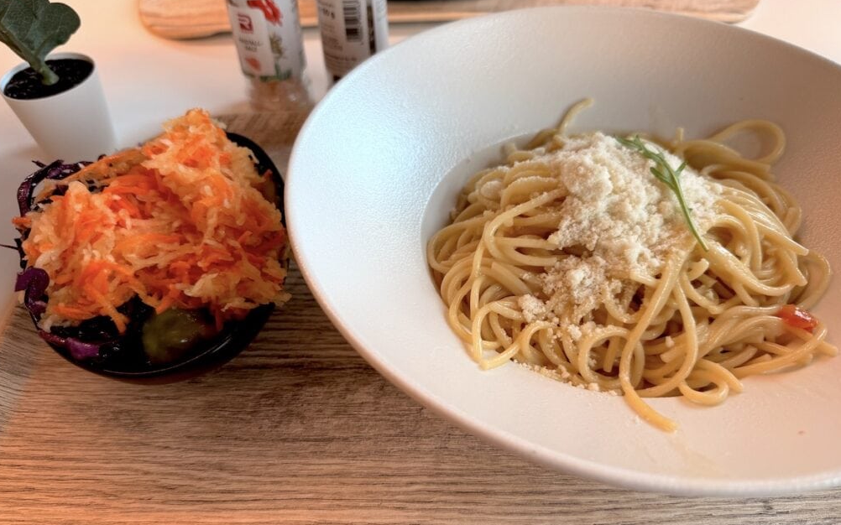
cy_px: 289
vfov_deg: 47.5
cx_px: 420
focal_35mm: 26
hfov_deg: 70.4
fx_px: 596
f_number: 1.78
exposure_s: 1/100
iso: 80
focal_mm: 6.76
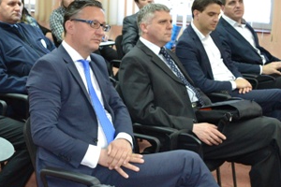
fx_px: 500
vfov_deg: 21.1
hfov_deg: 30.5
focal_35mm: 64
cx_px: 50
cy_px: 46
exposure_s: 1/60
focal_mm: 20
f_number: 3.8
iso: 2200
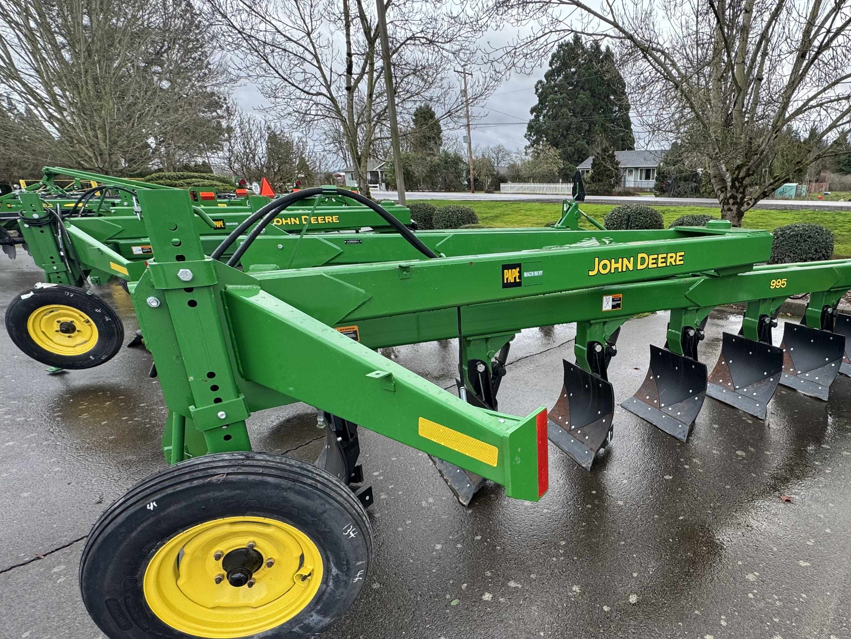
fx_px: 516
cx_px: 563
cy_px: 391
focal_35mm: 21
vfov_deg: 62.7
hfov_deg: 76.6
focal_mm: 2.22
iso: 80
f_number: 2.2
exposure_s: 1/99
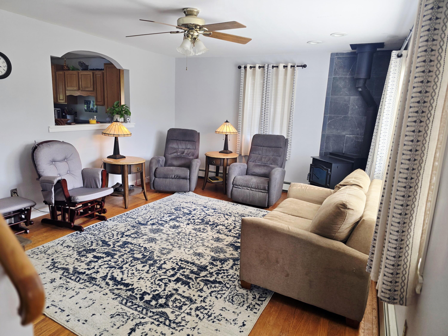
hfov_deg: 73.9
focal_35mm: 23
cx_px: 224
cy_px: 168
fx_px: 298
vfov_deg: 58.9
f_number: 1.7
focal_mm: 6.3
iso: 64
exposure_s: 1/120
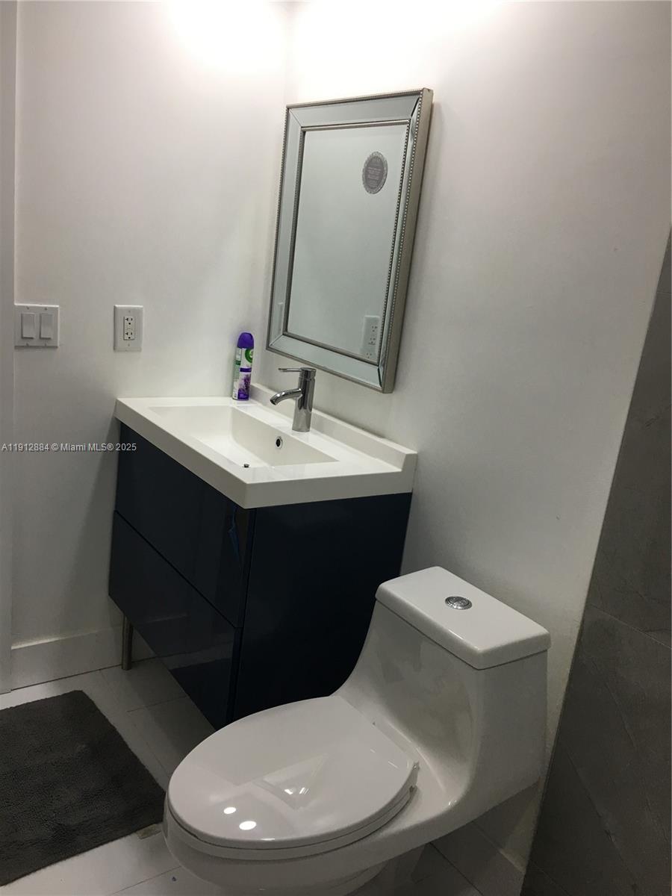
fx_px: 751
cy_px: 448
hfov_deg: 48.2
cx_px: 336
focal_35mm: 29
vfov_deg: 61.7
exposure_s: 1/40
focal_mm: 4.15
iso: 25
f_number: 2.2
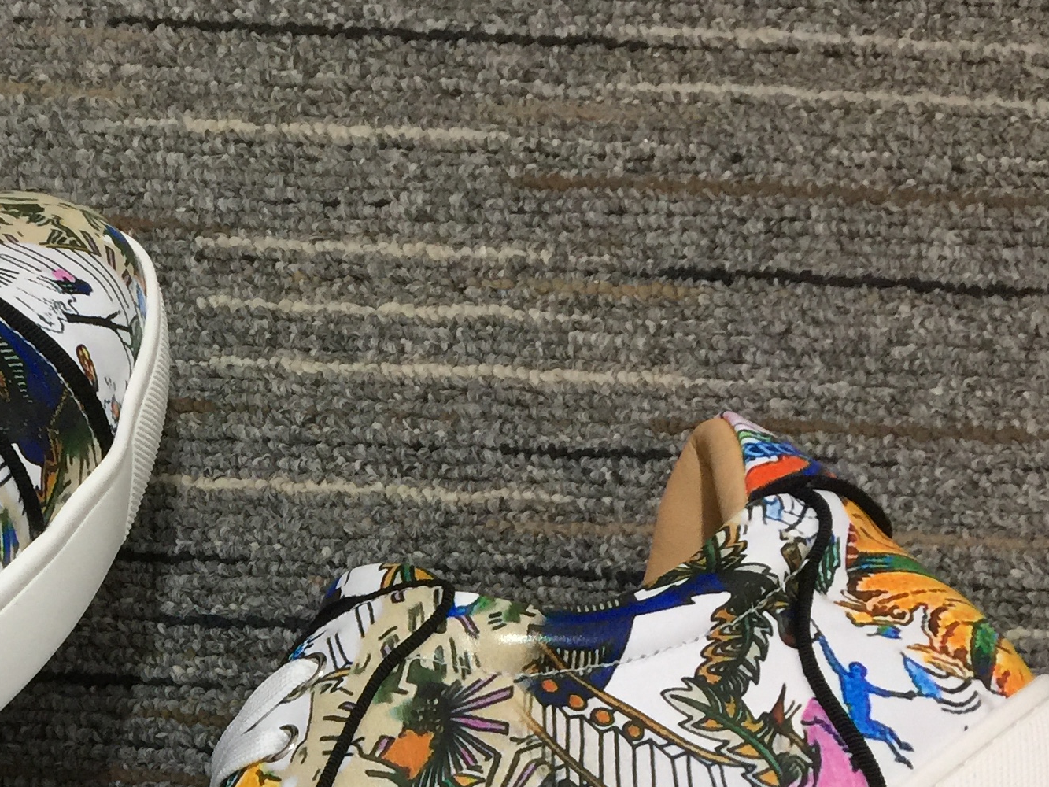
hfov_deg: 25.8
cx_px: -31
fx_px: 2152
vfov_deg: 19.7
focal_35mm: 71
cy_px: 902
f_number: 2.2
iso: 64
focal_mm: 4.15
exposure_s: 1/33
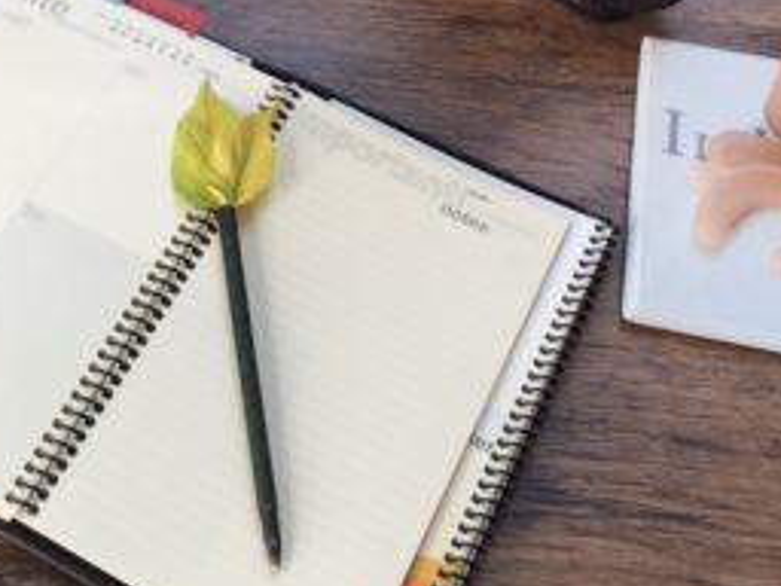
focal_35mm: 68
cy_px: -58
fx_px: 1534
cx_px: 381
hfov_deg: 28.6
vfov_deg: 20.6
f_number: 2.2
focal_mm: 4.15
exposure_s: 1/60
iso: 32
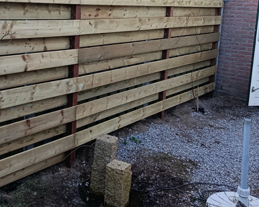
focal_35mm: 42
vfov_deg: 34.8
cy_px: 47
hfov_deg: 42.7
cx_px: 71
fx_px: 322
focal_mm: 5.24
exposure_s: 1/100
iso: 268
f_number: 1.7
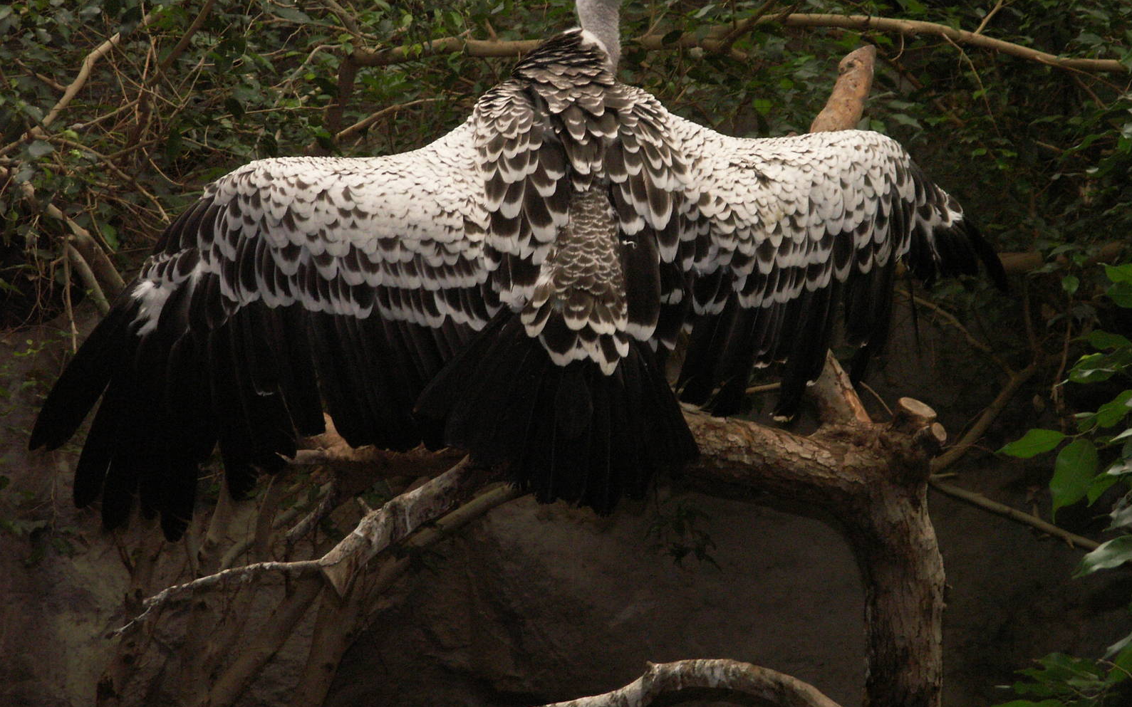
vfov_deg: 8.2
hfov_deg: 13.2
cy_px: 300
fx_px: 4905
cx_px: 569
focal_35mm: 159
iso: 160
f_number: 4
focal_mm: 24.32
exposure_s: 1/40
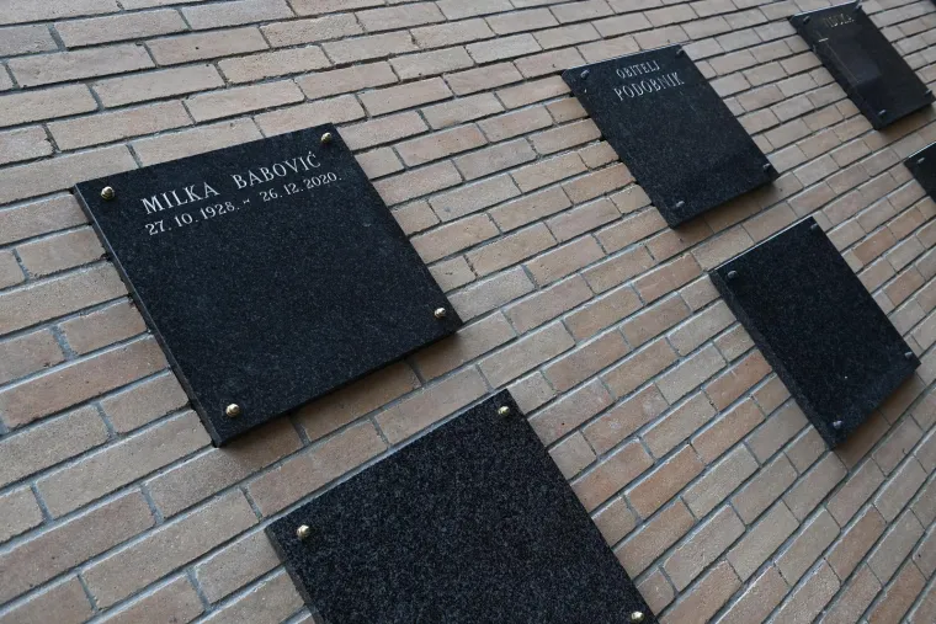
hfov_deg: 58.7
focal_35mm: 32
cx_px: 468
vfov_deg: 41.1
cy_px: 312
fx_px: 832
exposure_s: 1/250
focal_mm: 32
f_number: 6.3
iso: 1000
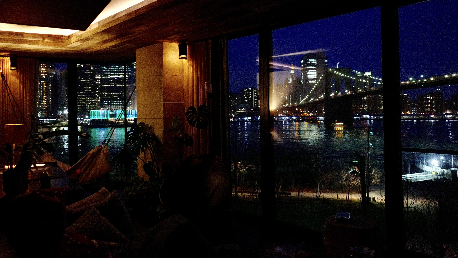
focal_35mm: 29
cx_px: 229
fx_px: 352
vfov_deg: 40.1
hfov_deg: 66.1
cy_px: 109
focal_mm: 18
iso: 6400
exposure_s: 1/50
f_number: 2.8
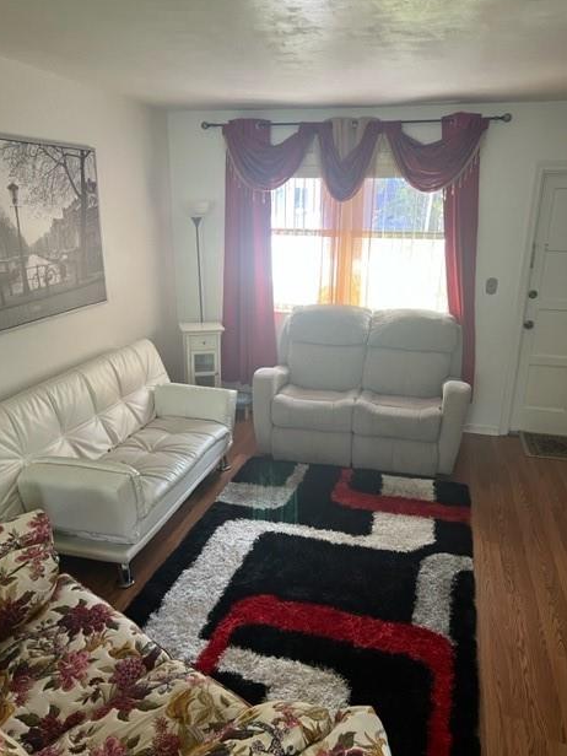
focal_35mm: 27
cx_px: 284
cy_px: 384
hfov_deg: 51.4
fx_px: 590
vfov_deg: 65.3
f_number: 1.5
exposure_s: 1/60
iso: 250
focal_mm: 5.7
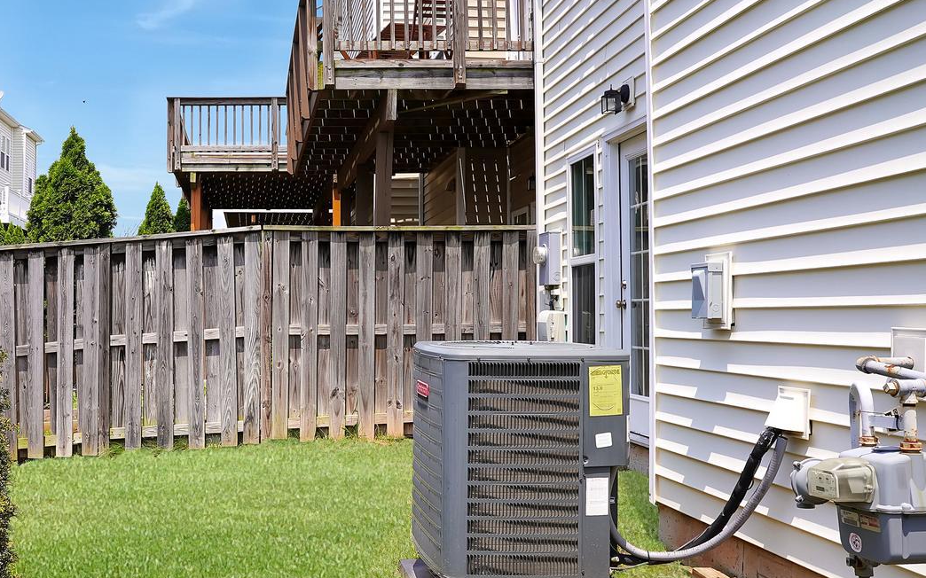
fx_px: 858
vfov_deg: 36.4
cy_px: 433
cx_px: 238
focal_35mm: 34
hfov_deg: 54.2
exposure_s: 1/125
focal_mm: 17
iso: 100
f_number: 9
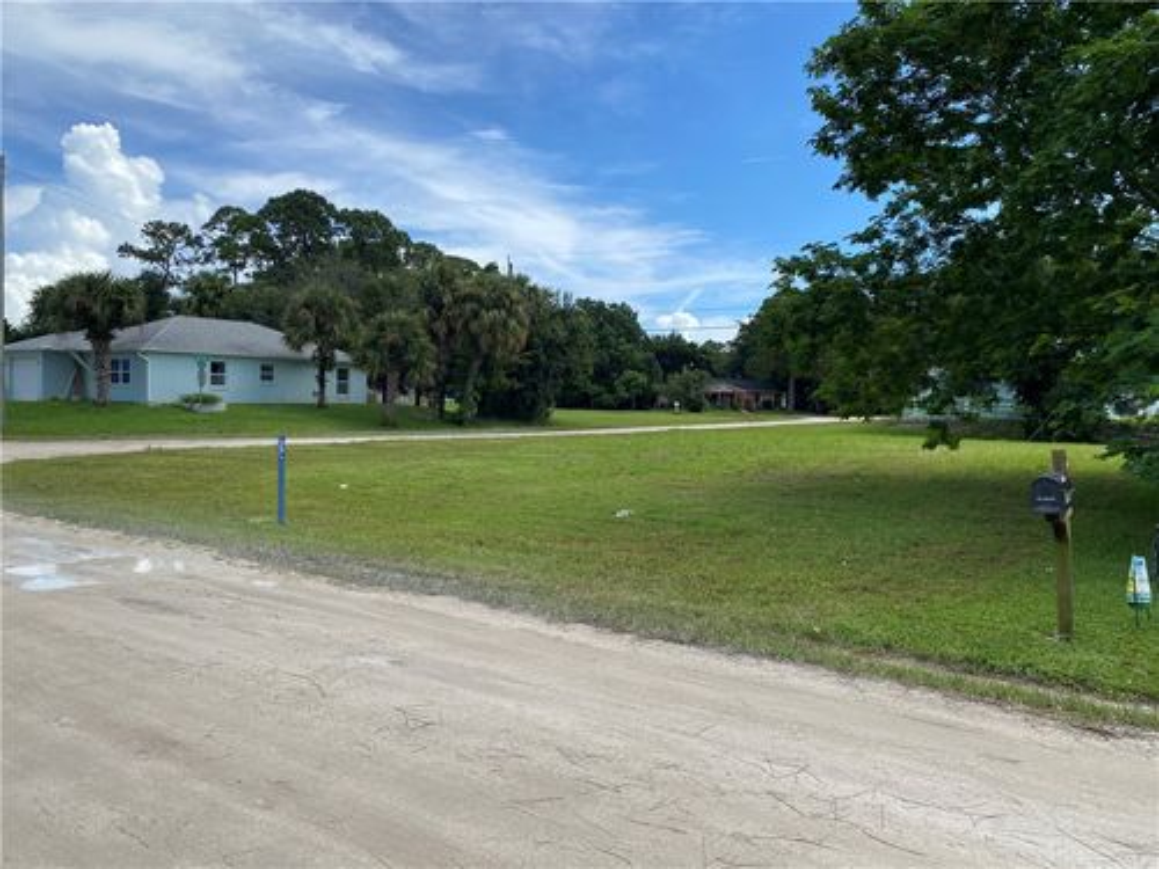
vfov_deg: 53.1
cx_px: 580
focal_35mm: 26
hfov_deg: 67.3
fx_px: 871
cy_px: 434
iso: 32
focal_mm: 4.25
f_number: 1.8
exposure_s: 1/2410
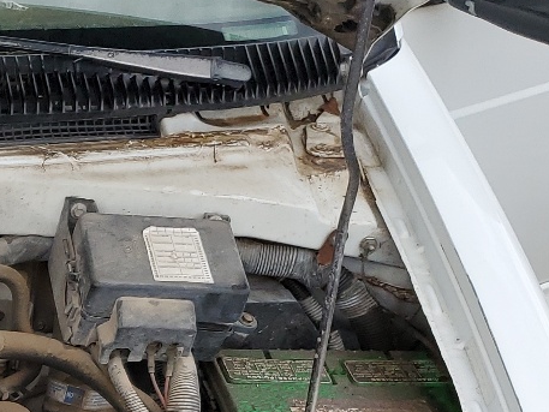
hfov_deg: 18.7
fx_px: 1444
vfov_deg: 15.6
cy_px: 512
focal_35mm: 91
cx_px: -300
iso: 50
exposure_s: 1/323
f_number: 1.5
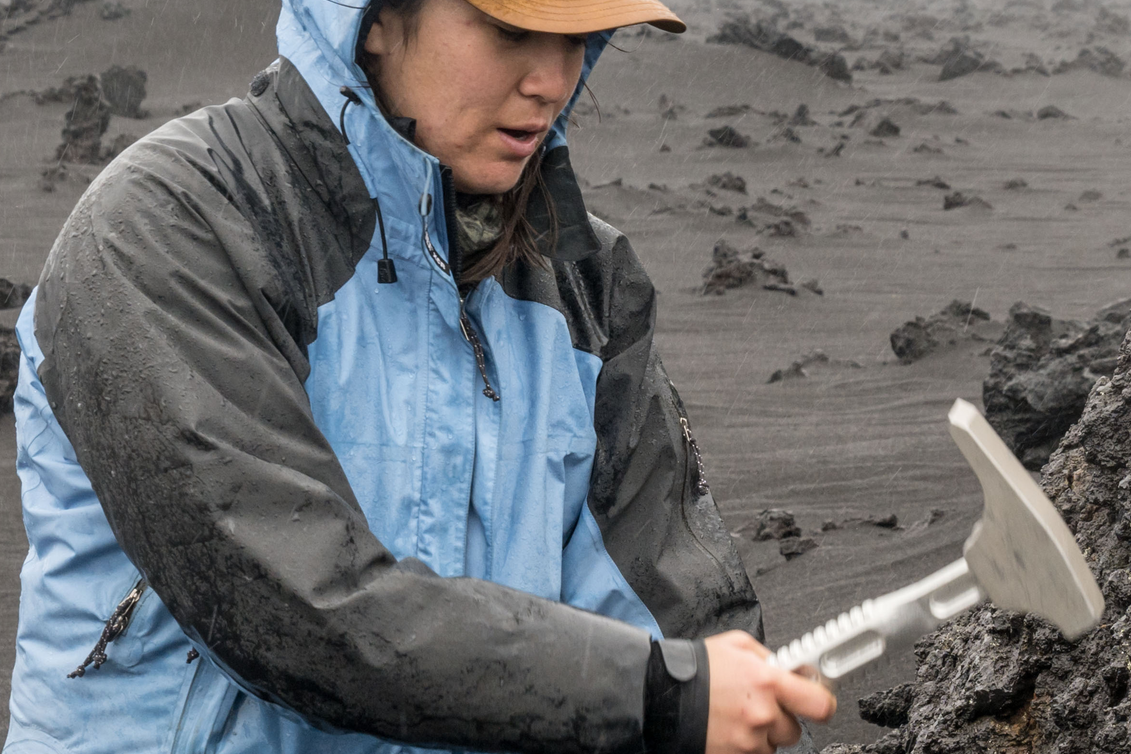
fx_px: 4618
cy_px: 491
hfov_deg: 14.0
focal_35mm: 147
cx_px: 688
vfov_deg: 9.3
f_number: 10
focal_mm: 42
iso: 250
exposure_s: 1/160
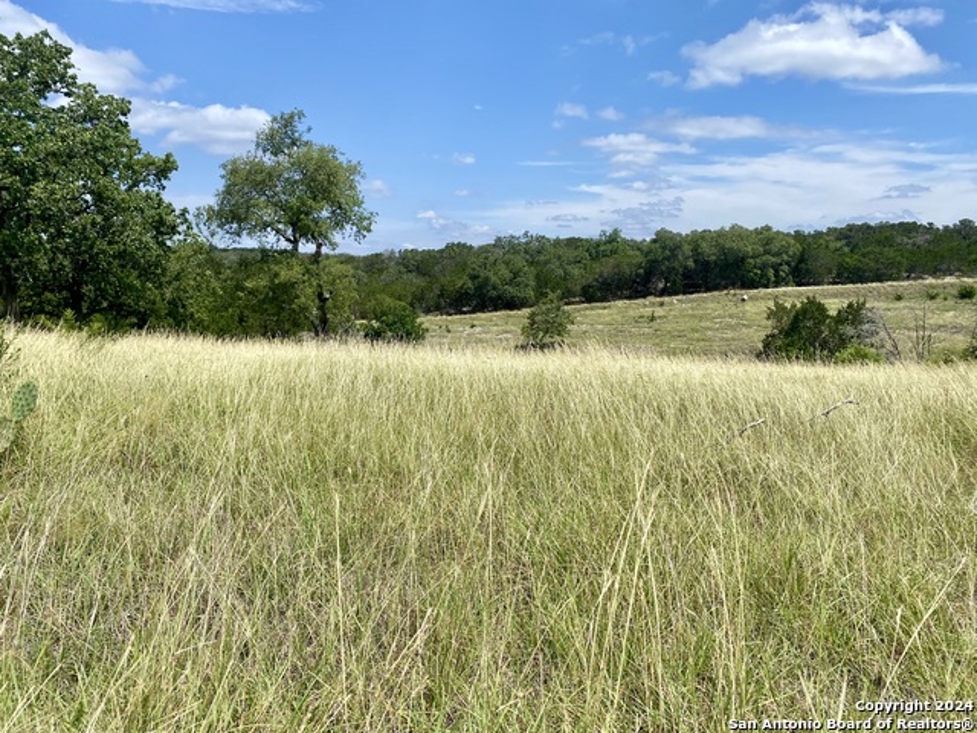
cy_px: 366
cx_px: 488
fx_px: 734
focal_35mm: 26
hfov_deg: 67.3
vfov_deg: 53.1
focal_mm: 4.25
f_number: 1.8
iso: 32
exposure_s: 1/4444
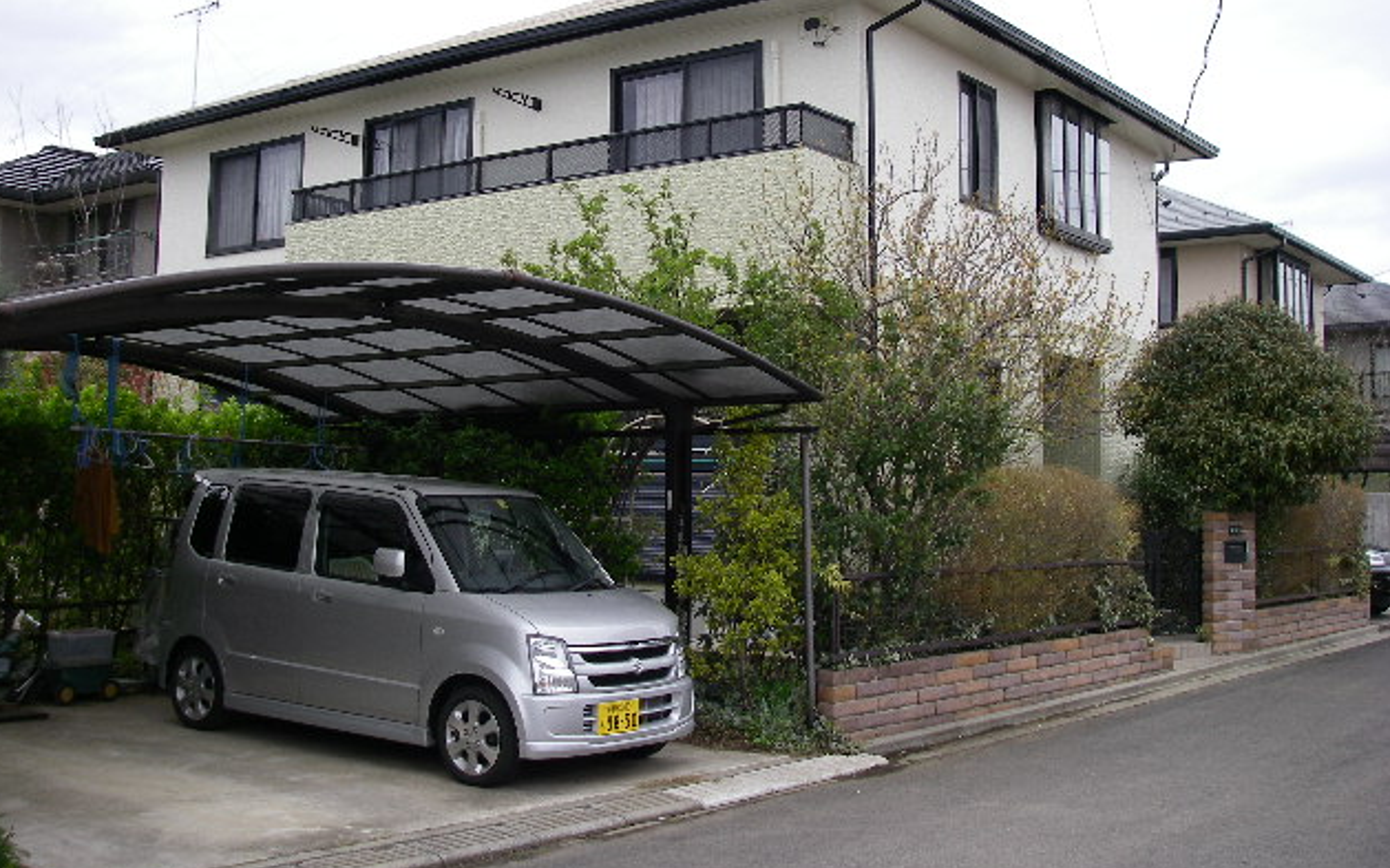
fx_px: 1553
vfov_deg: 31.2
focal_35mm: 41
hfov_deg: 48.2
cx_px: 692
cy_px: 404
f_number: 3.3
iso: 64
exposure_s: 1/320
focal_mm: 6.3
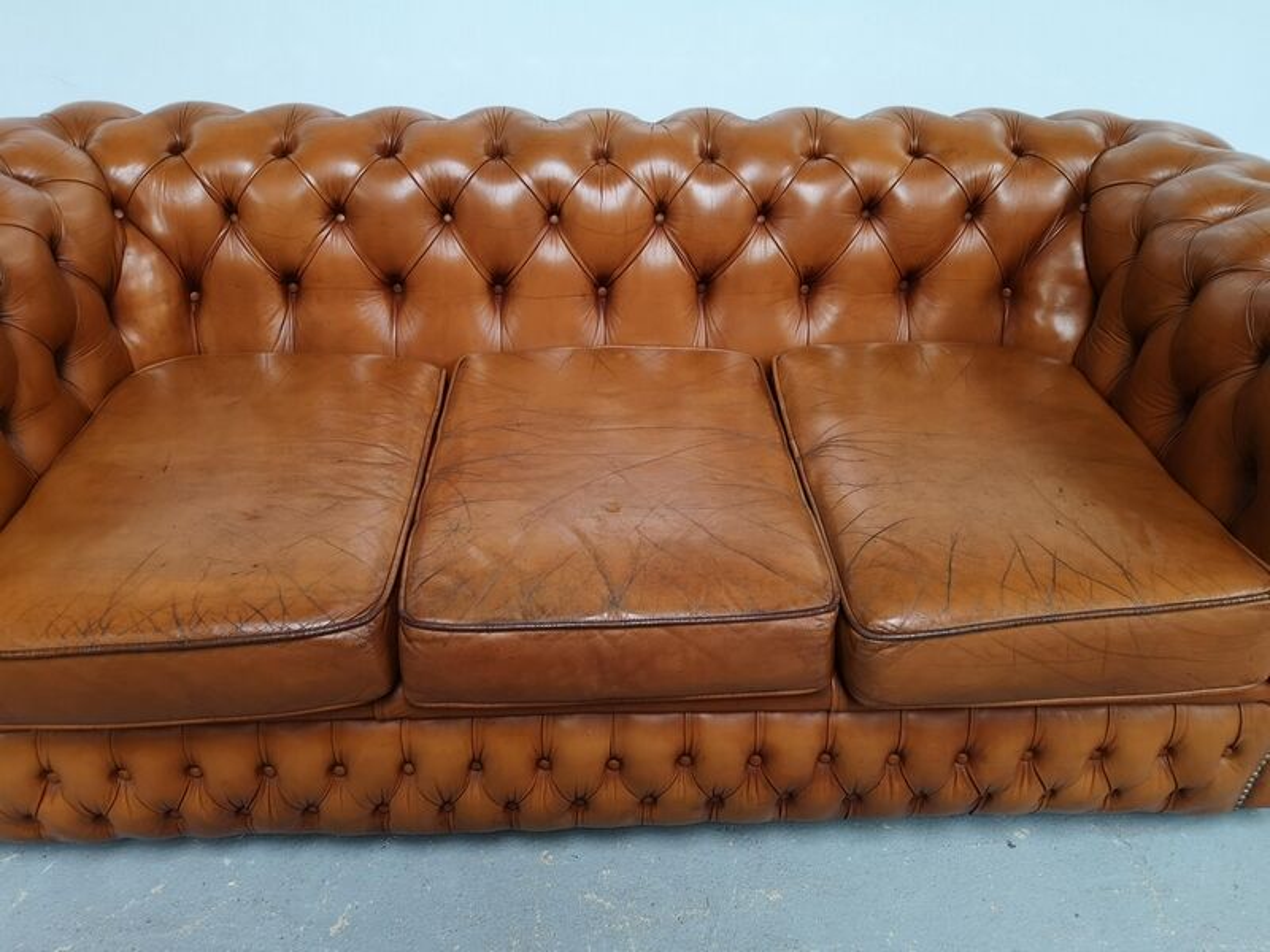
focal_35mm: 27
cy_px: 476
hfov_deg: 65.3
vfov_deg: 51.4
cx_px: 635
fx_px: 991
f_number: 1.8
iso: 125
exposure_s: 1/50
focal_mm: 5.58
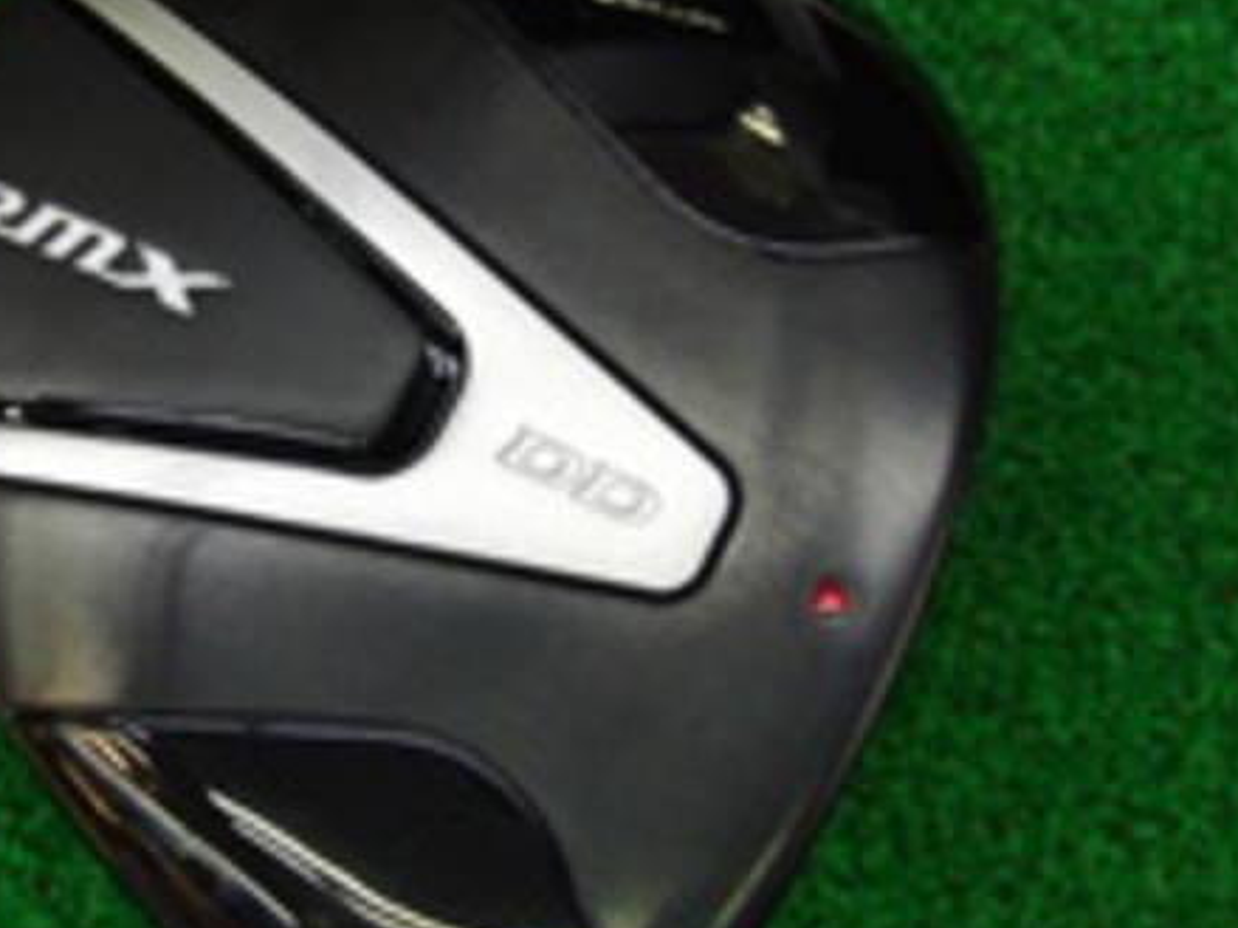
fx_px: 1931
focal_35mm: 54
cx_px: 367
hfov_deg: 35.0
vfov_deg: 27.0
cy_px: 423
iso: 400
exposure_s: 1/80
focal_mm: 6.42
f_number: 3.6
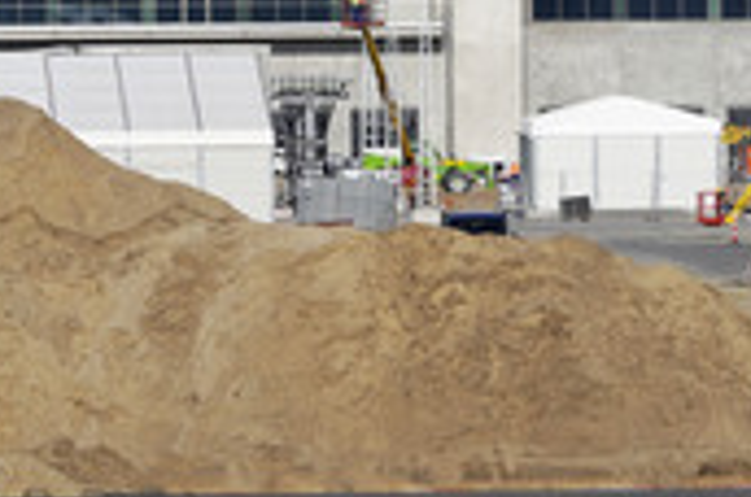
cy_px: 109
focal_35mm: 525
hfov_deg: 3.9
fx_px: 10932
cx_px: 710
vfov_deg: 2.6
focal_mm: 200
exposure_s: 1/800
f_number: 8
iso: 100
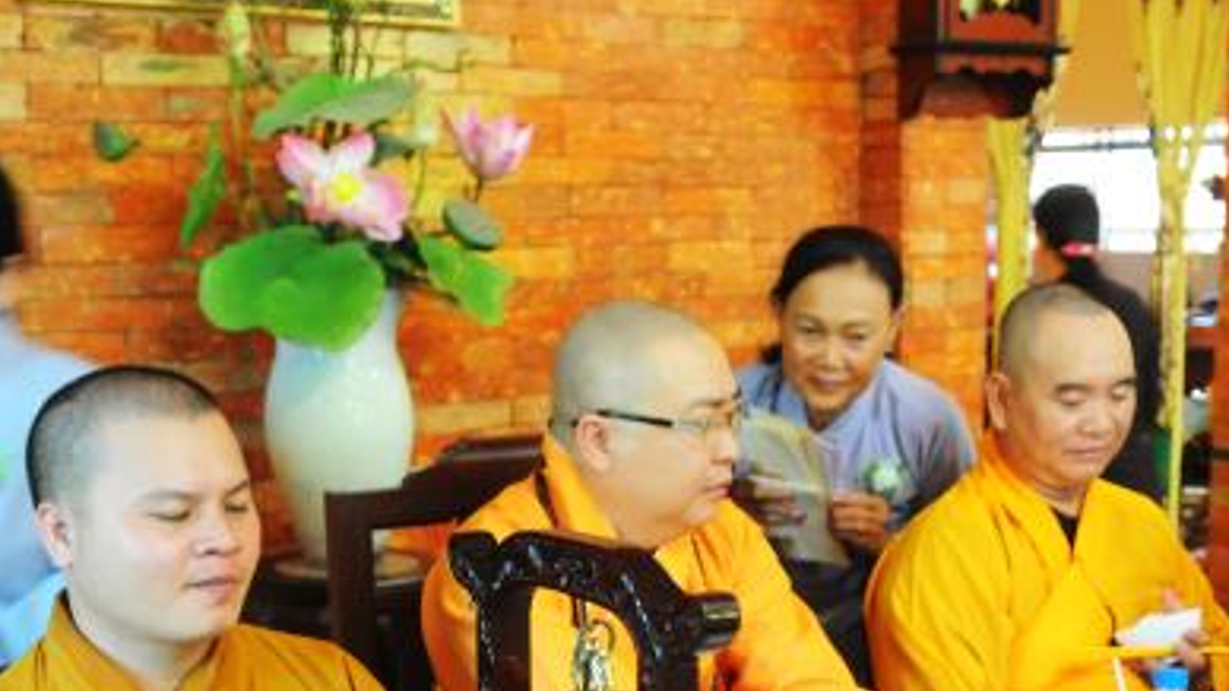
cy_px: 594
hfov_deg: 36.4
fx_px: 1857
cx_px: 782
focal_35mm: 57
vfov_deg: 20.7
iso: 800
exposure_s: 1/30
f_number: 2.8
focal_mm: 22
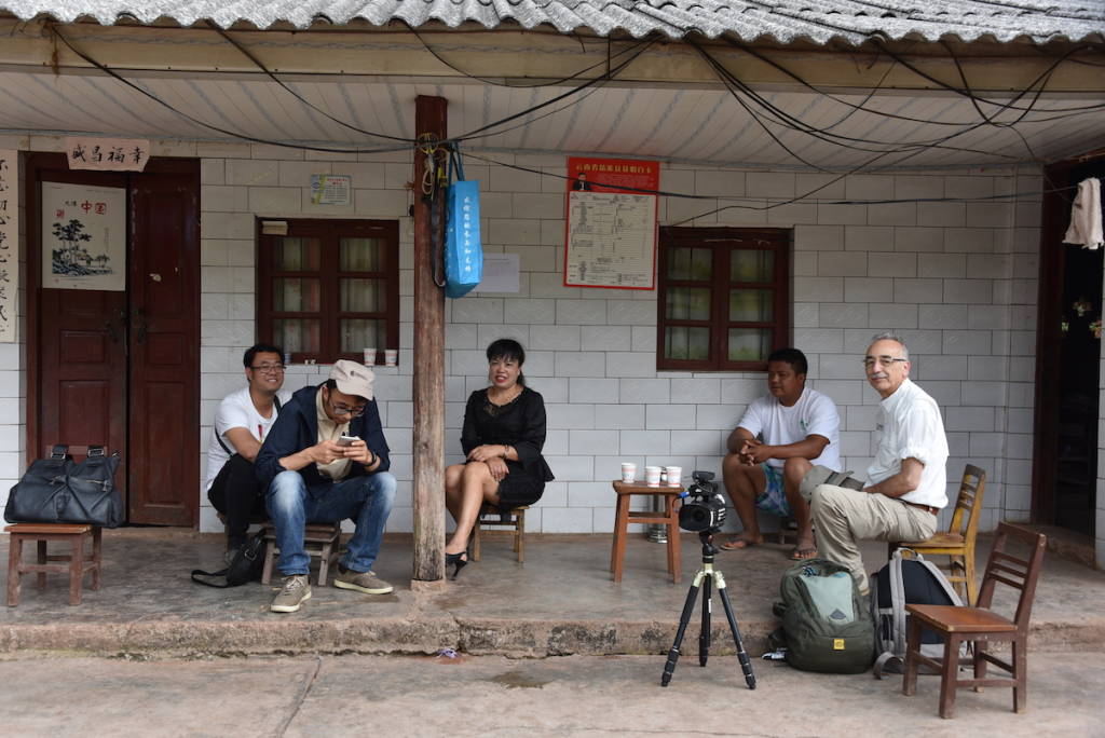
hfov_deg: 53.1
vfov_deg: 36.9
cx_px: 552
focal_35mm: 36
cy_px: 369
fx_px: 1106
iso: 400
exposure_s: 1/160
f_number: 6.3
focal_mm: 36
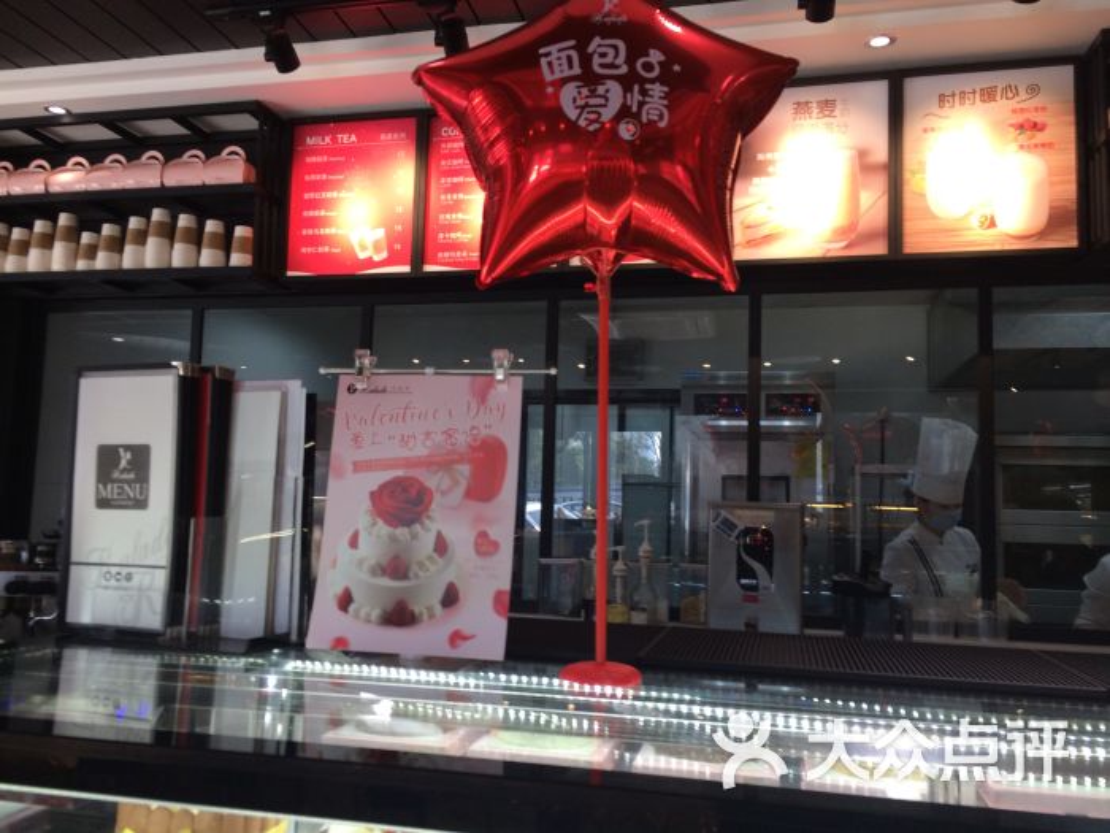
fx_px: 930
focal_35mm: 29
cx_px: 555
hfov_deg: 61.7
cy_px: 416
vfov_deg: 48.2
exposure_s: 1/100
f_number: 2.2
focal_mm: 4.15
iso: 64
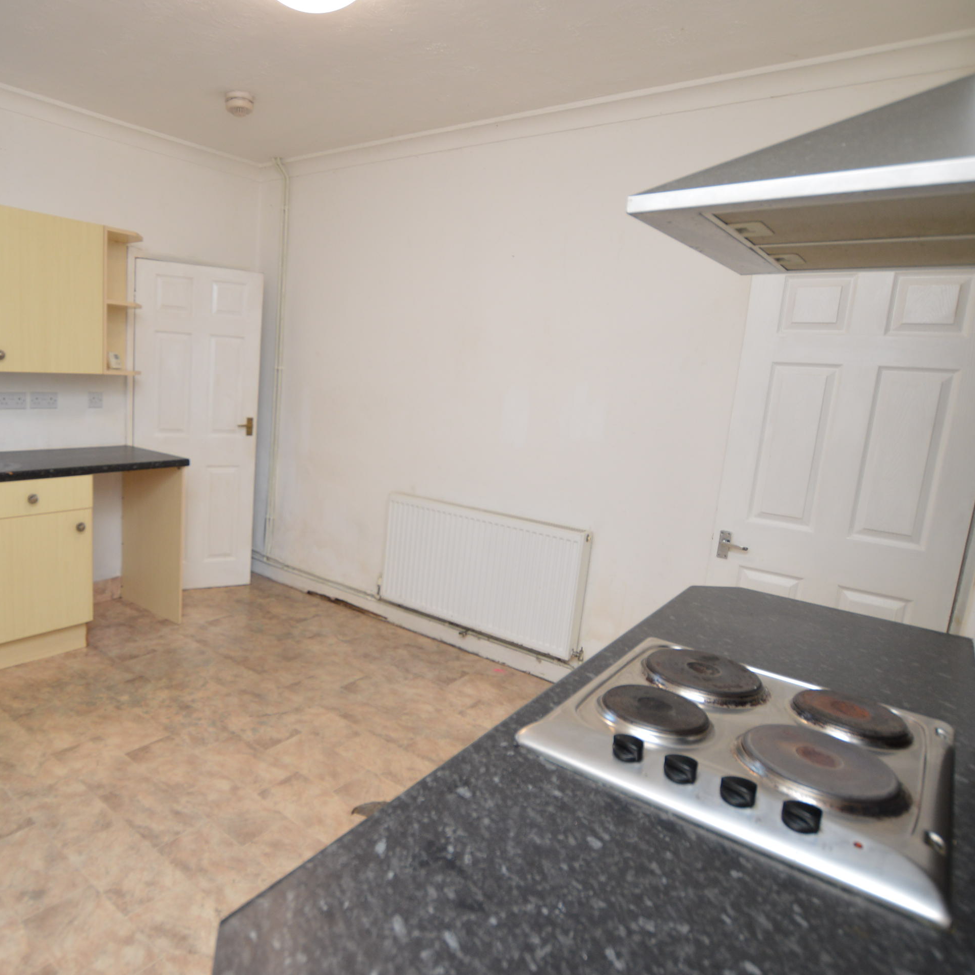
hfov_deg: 72.5
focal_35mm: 20
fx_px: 637
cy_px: 488
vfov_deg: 74.8
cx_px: 324
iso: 400
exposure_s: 1/60
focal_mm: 10
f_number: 4
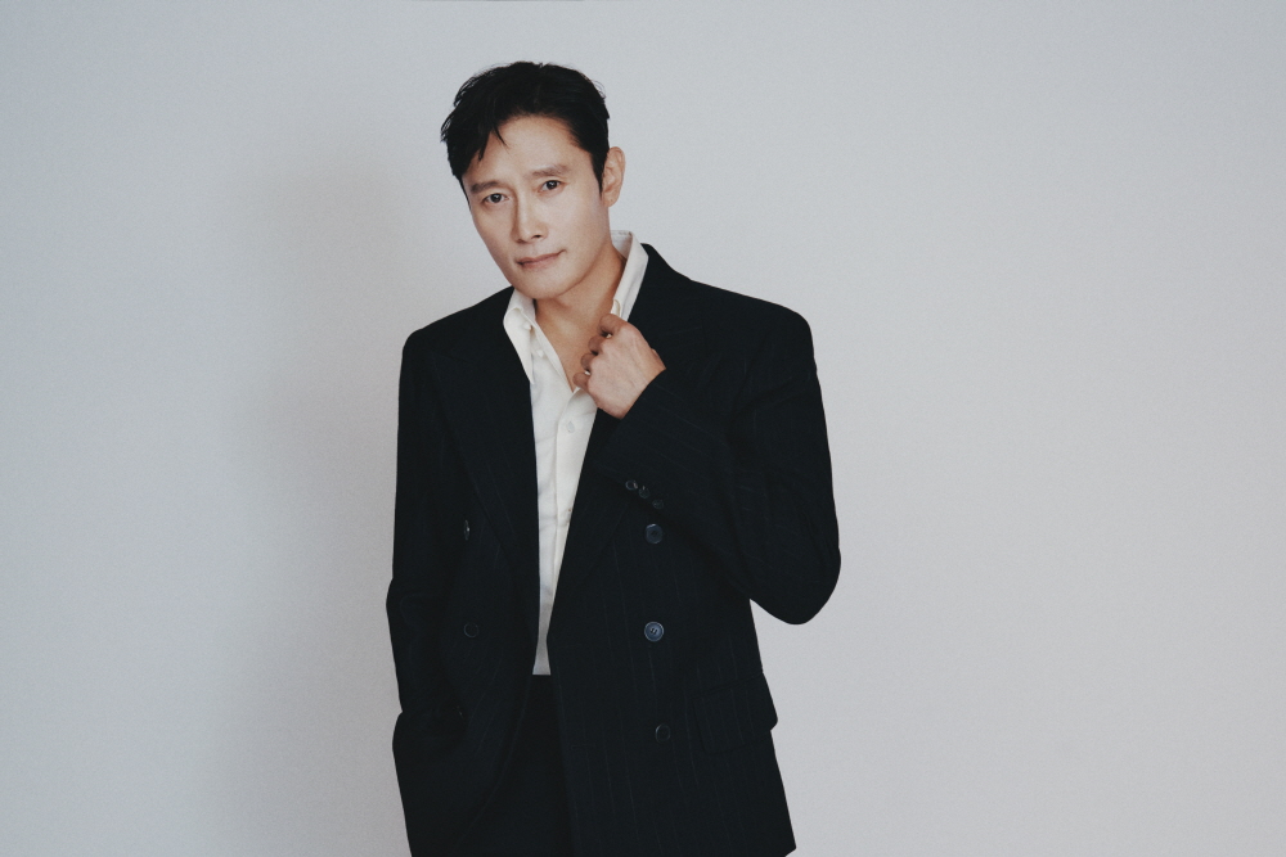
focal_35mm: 64
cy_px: 428
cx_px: 643
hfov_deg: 31.4
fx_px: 2286
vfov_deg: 21.2
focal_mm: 42.4
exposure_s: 1/125
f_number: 9
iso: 1600
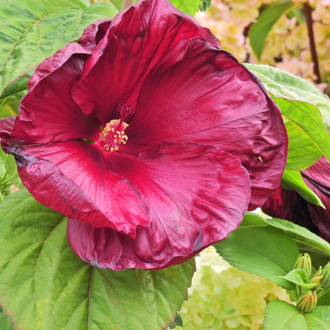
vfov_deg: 5.7
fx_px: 3322
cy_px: 164
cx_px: 130
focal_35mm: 308
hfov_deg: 5.7
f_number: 4.5
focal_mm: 46.4
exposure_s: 1/125
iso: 140
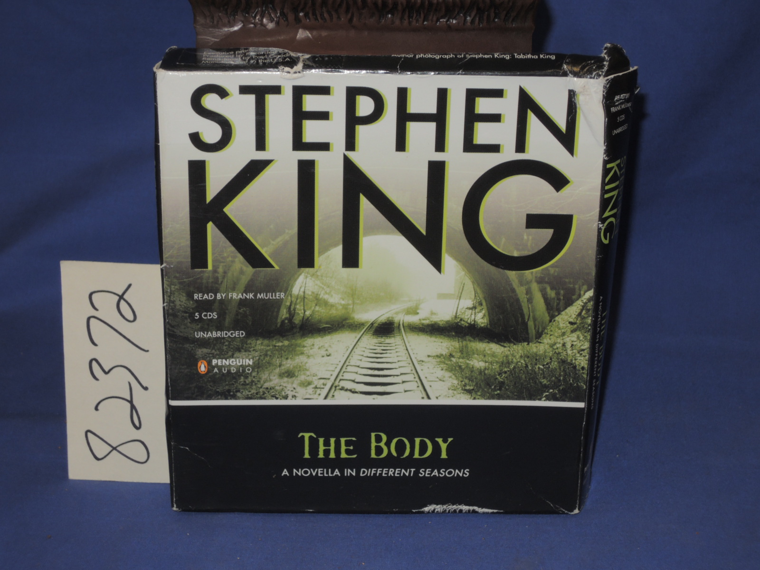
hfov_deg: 27.8
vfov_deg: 21.0
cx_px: 380
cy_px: 285
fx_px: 1537
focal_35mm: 70
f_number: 4.5
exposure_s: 1/60
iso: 200
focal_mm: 12.5
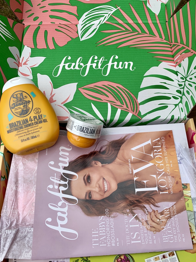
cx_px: 105
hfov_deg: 48.2
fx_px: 219
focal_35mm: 29
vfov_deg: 61.6
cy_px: 140
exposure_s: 1/1406
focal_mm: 4.25
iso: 25
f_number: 1.8
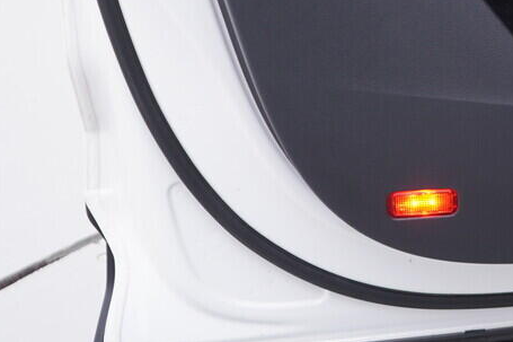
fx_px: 1624
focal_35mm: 114
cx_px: 691
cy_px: -105
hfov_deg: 16.8
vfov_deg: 11.7
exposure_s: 1/40
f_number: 3.2
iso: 125
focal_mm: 24
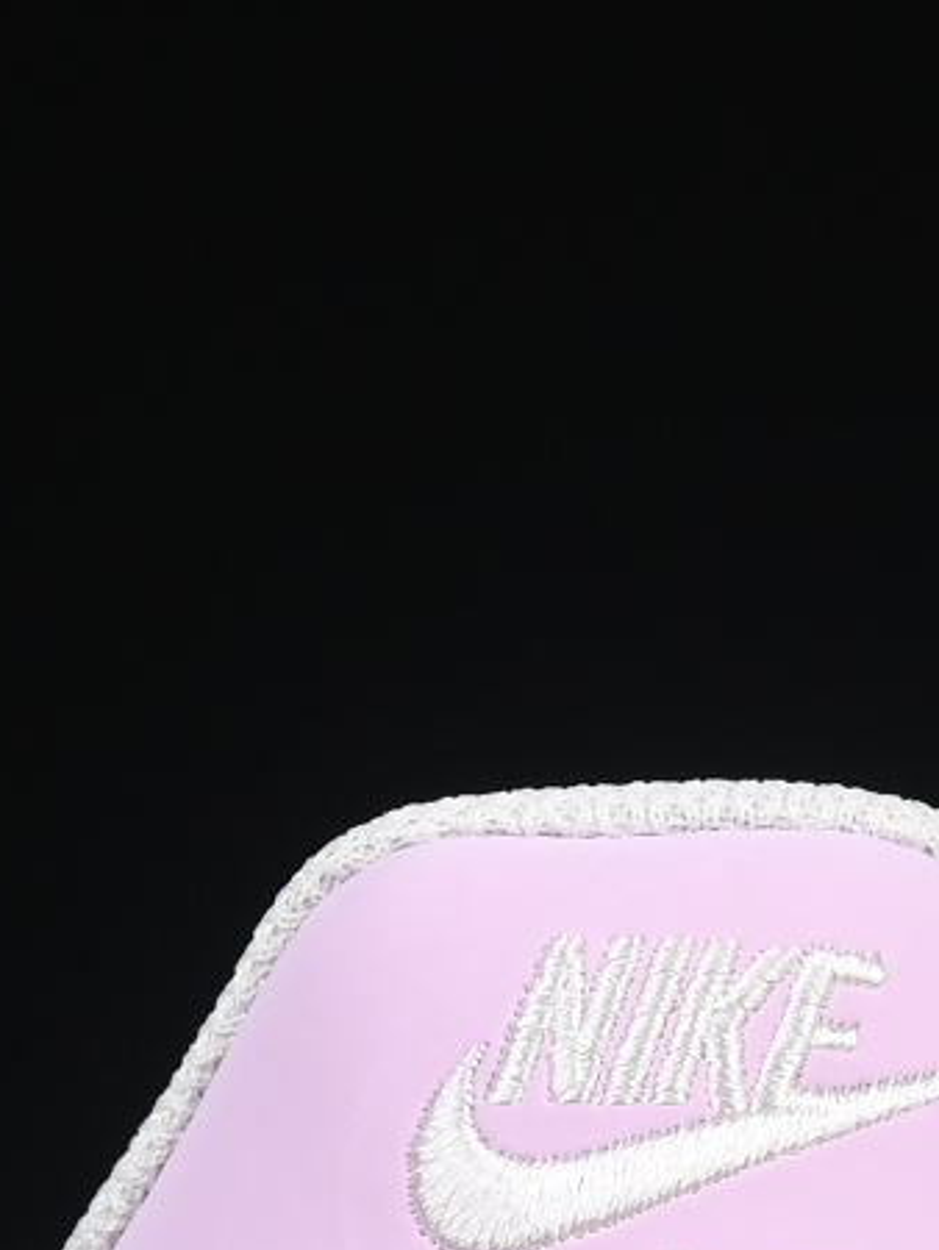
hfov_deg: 3.3
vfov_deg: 4.4
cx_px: 1389
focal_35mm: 446
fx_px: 16116
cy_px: 1506
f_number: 8
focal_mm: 50
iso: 160
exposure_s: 1/80
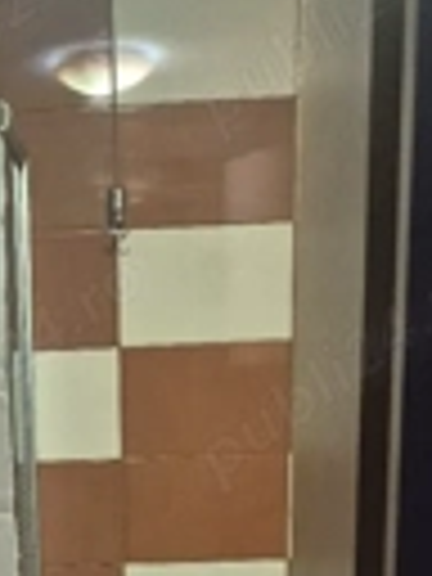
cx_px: 86
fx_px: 1198
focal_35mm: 72
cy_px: 774
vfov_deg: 23.5
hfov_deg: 20.2
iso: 1600
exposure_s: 1/100
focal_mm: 5.4
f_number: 1.8
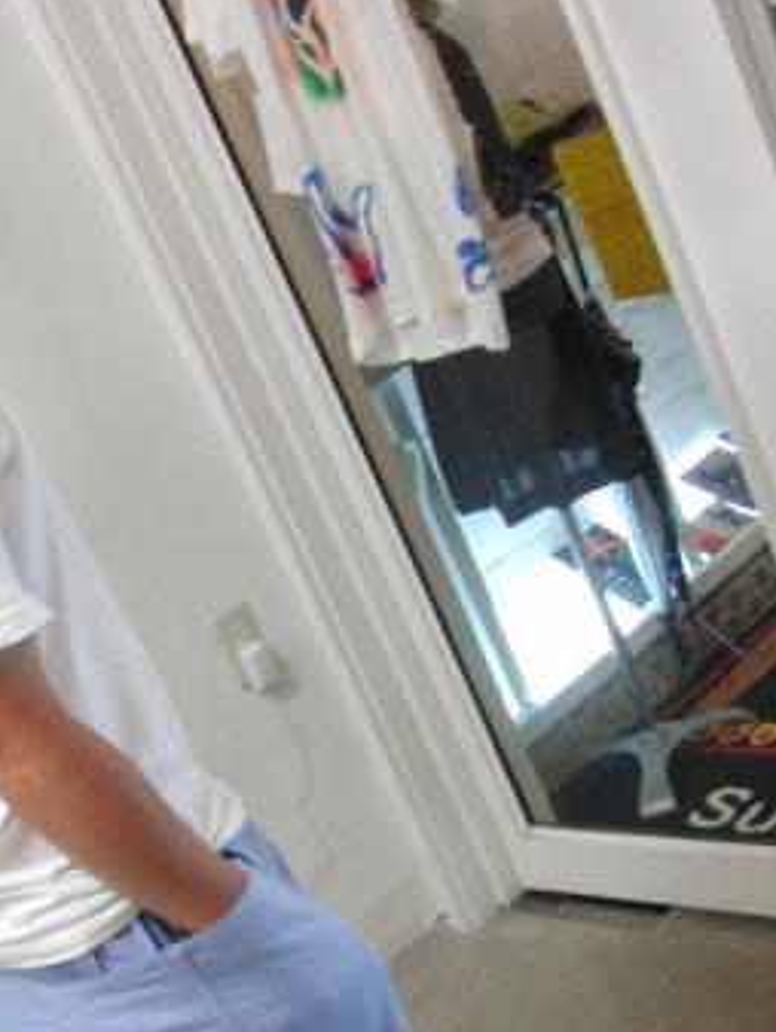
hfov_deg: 20.9
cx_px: 192
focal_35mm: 70
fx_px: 2090
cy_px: 772
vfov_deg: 27.4
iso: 400
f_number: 3.6
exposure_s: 1/20
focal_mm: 6.42
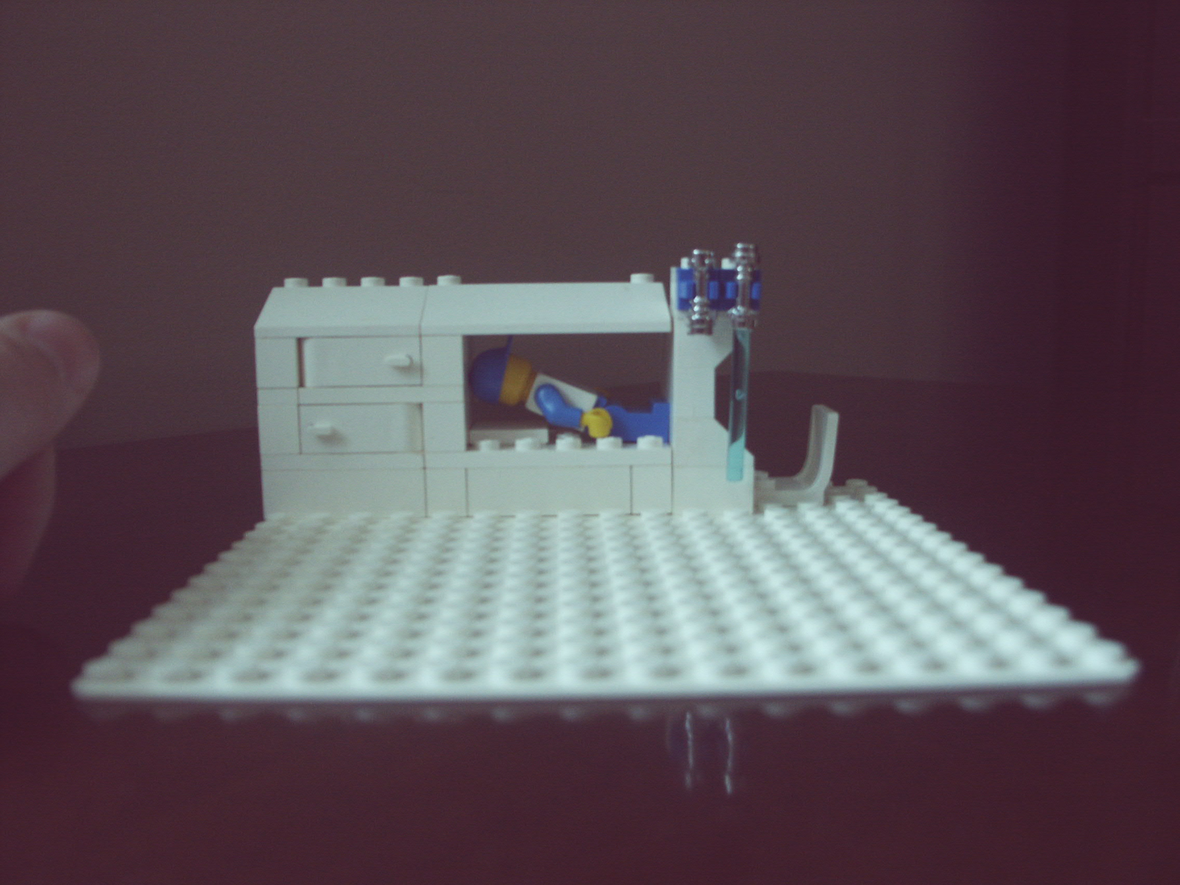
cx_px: 590
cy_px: 442
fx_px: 1193
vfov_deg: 40.7
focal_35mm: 35
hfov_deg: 52.6
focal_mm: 7.18
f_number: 3
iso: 200
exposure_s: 1/45
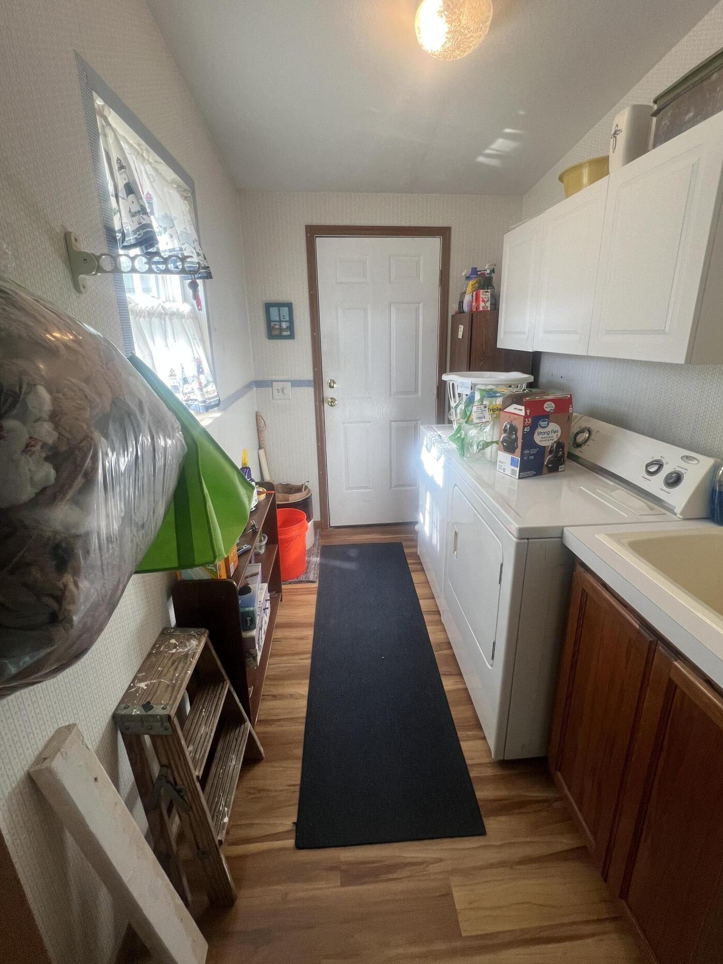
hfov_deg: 85.7
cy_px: 455
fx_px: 390
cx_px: 367
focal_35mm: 14
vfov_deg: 102.0
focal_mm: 1.57
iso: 80
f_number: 1.8
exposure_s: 1/120
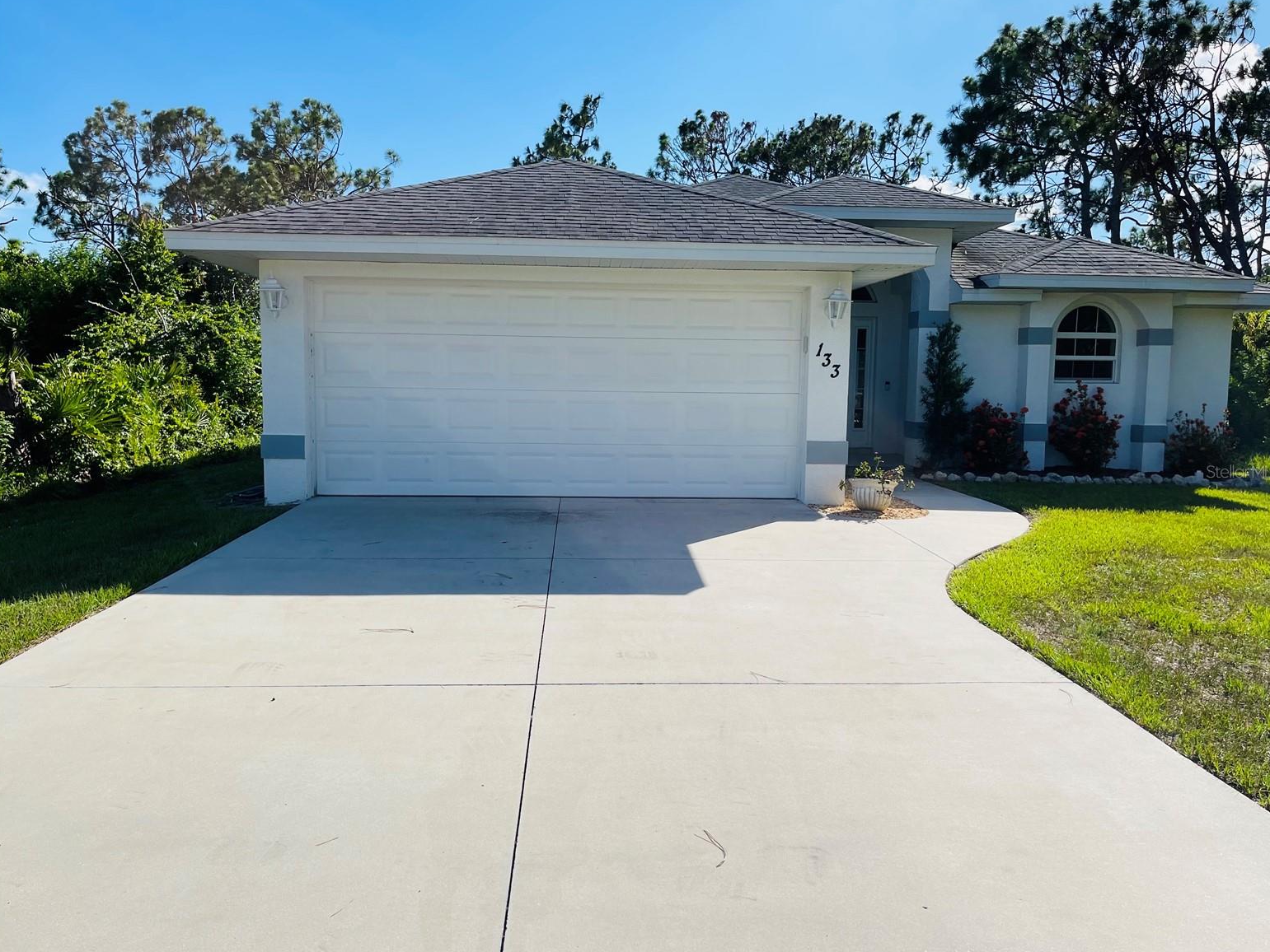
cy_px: 471
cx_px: 625
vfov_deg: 51.4
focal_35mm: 27
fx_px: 991
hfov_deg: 65.3
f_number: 1.6
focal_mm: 5.1
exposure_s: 1/4348
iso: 32
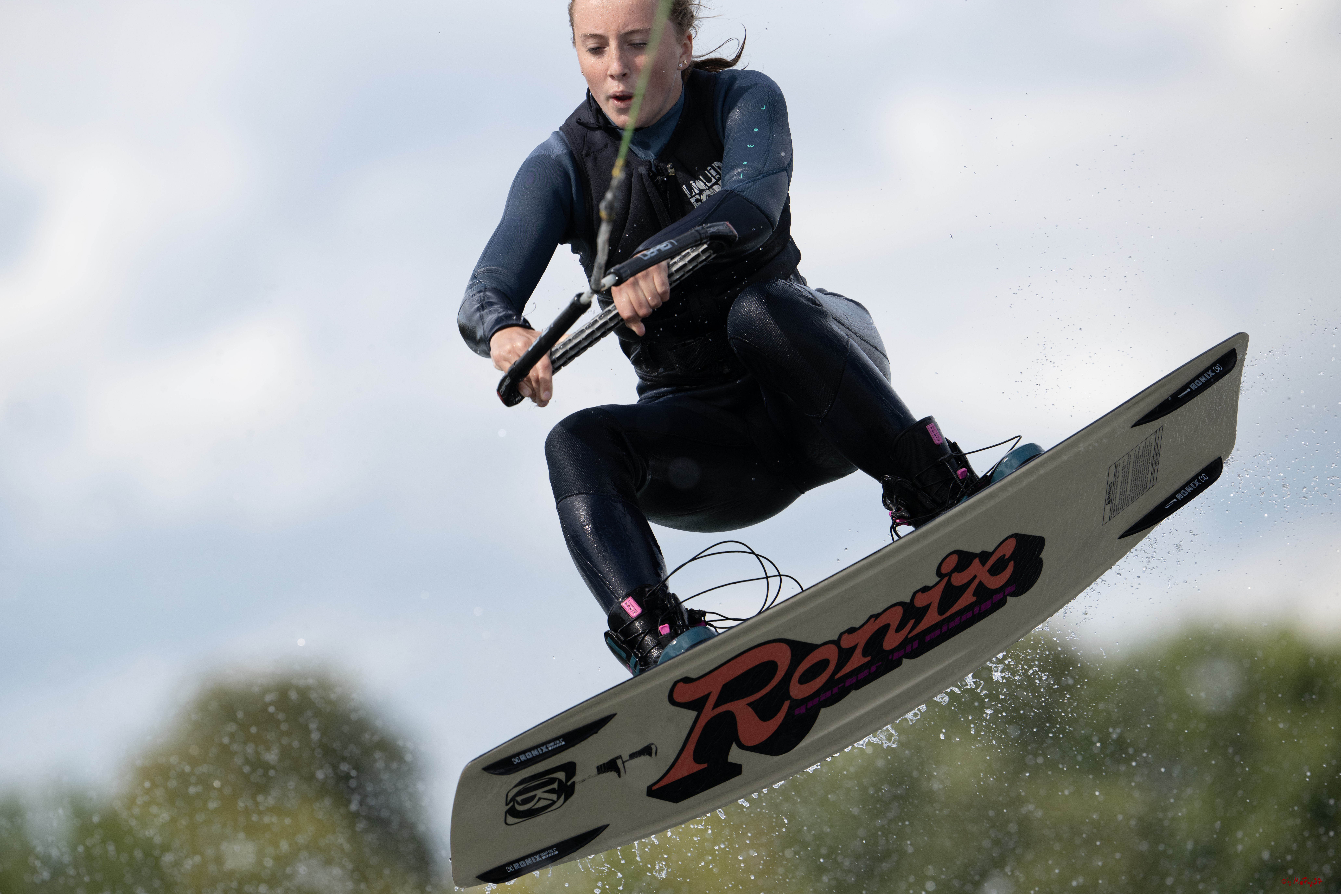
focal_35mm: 400
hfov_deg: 5.2
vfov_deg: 3.4
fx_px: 14899
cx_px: 670
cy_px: 447
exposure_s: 1/2500
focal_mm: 400
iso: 320
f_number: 5
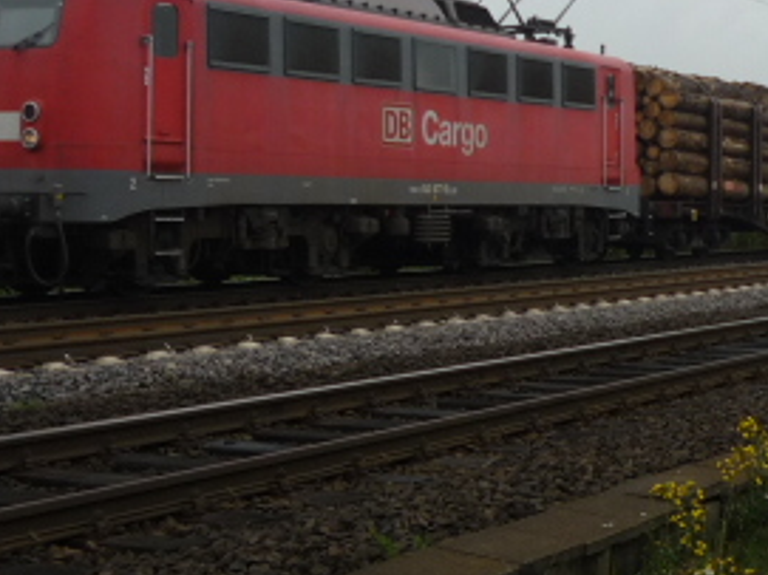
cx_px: 706
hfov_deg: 24.3
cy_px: 133
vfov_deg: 18.7
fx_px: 1730
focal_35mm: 78
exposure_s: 1/1000
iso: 100
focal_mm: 5.5
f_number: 2.8
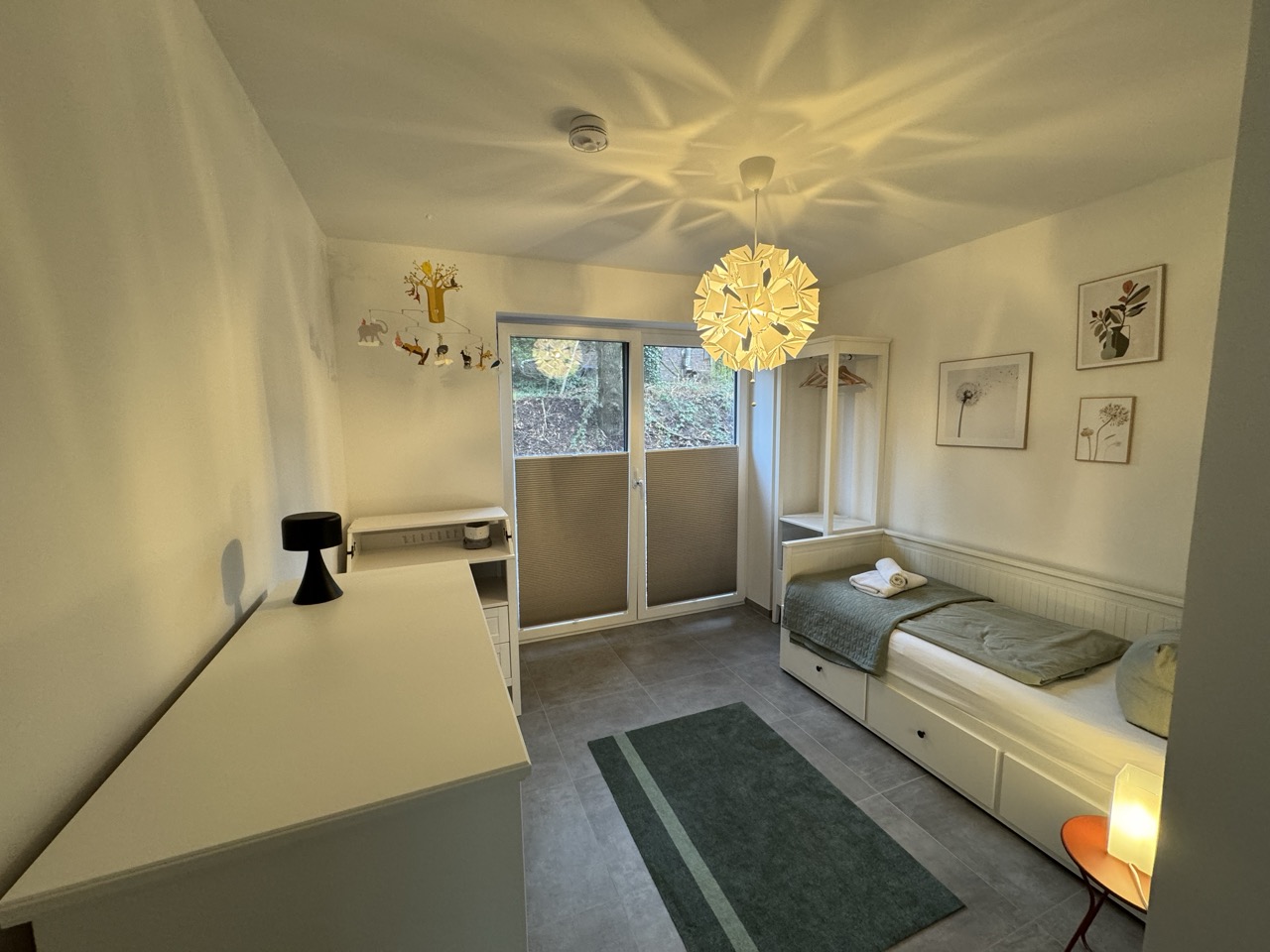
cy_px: 476
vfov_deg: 85.7
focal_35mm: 14
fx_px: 514
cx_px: 635
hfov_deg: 102.1
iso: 200
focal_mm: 2.22
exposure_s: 1/50
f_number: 2.2
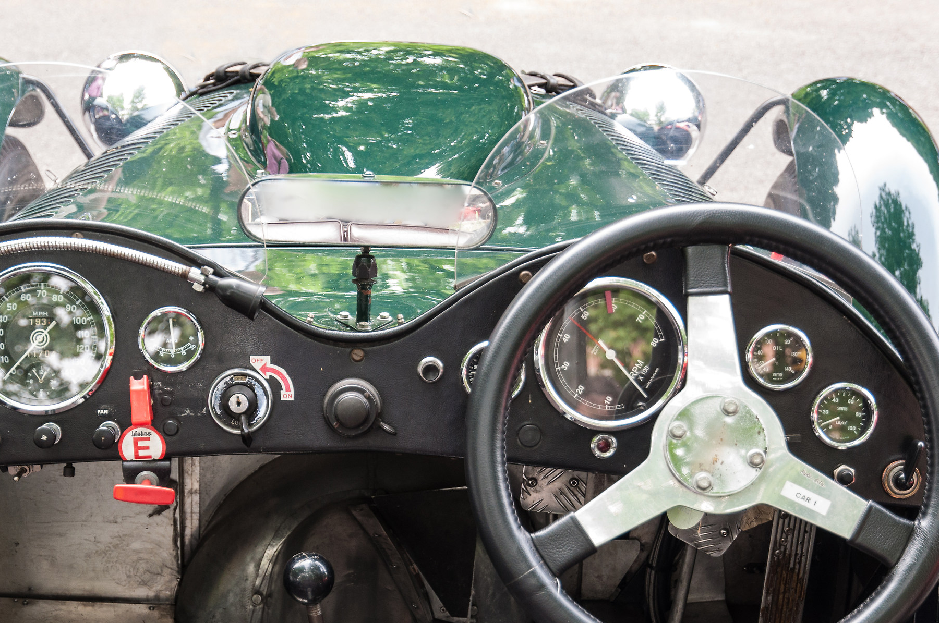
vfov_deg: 17.9
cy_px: 407
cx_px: 358
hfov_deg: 26.6
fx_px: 1980
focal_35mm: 76
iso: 500
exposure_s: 1/80
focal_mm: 38
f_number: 5
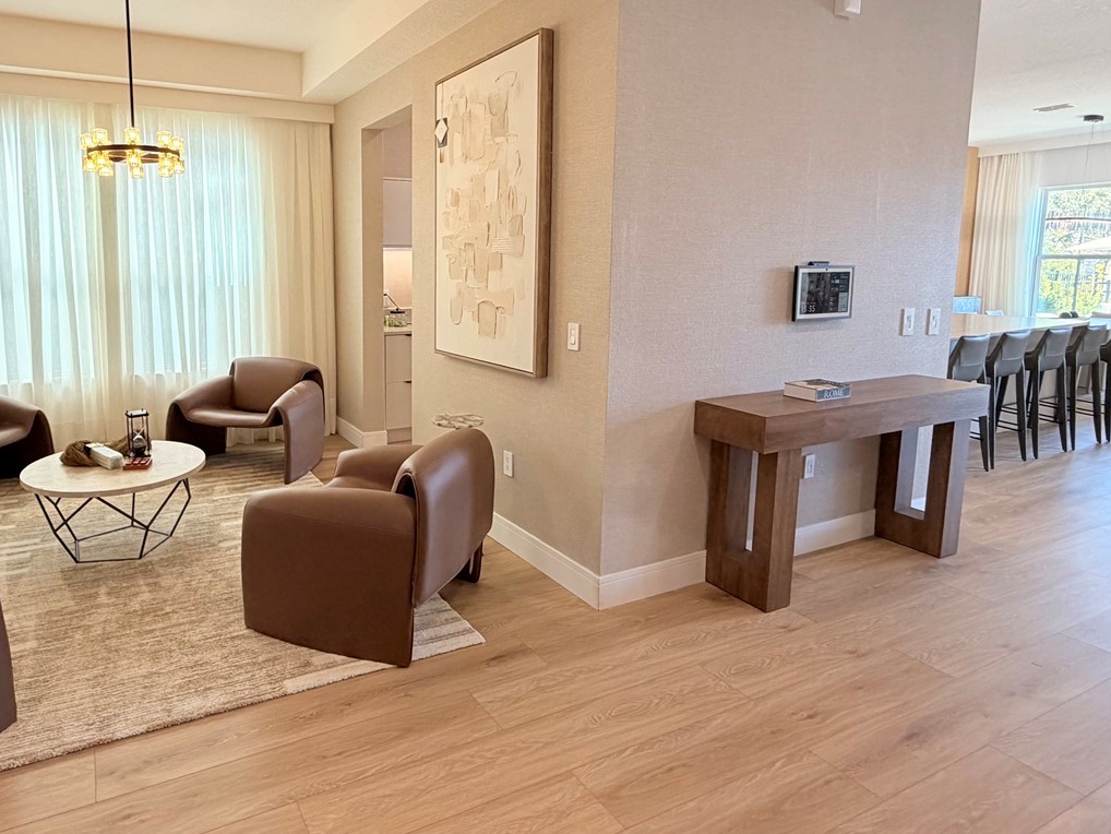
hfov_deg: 75.1
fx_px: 706
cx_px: 418
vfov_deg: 60.7
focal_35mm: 22
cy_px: 343
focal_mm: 2.22
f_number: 2.2
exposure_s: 1/120
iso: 200
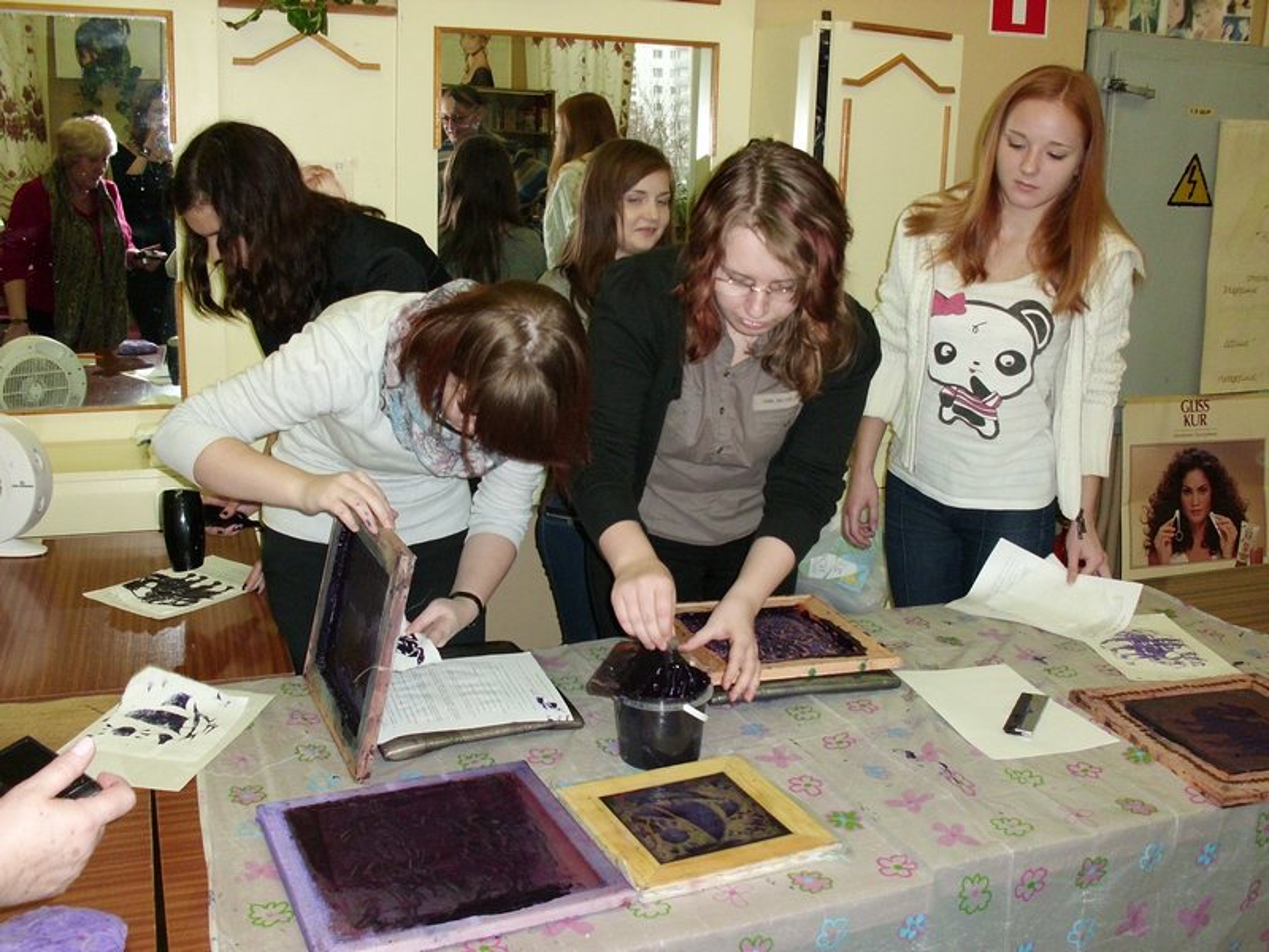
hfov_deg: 51.4
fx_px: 1320
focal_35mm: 36
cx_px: 634
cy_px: 476
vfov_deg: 39.7
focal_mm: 6.3
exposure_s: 1/60
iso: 200
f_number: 2.9
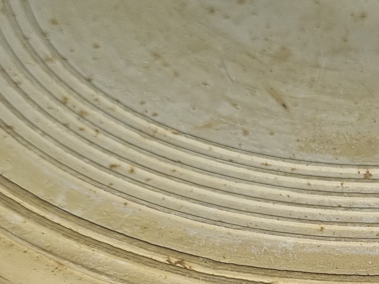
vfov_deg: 14.3
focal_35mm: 100
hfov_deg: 18.8
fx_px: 1095
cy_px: 343
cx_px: 422
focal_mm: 5.4
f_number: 1.8
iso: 160
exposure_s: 1/100
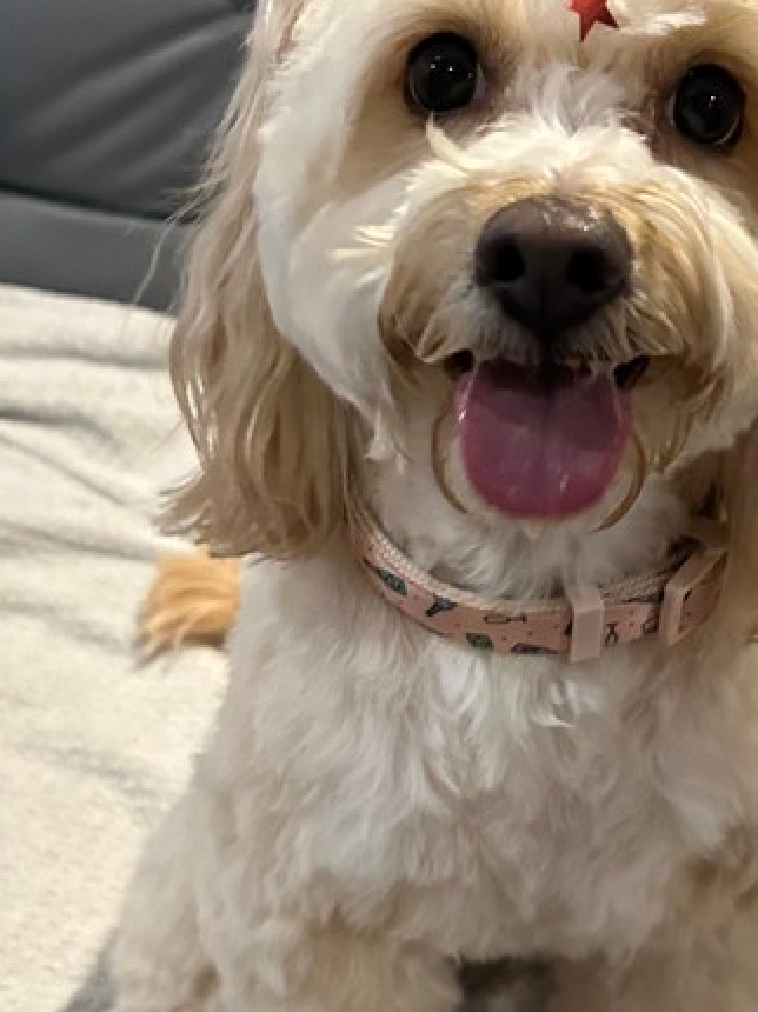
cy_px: 475
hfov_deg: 23.9
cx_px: 527
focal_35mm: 61
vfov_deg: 31.7
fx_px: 1783
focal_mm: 5.7
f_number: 1.5
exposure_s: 1/40
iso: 400
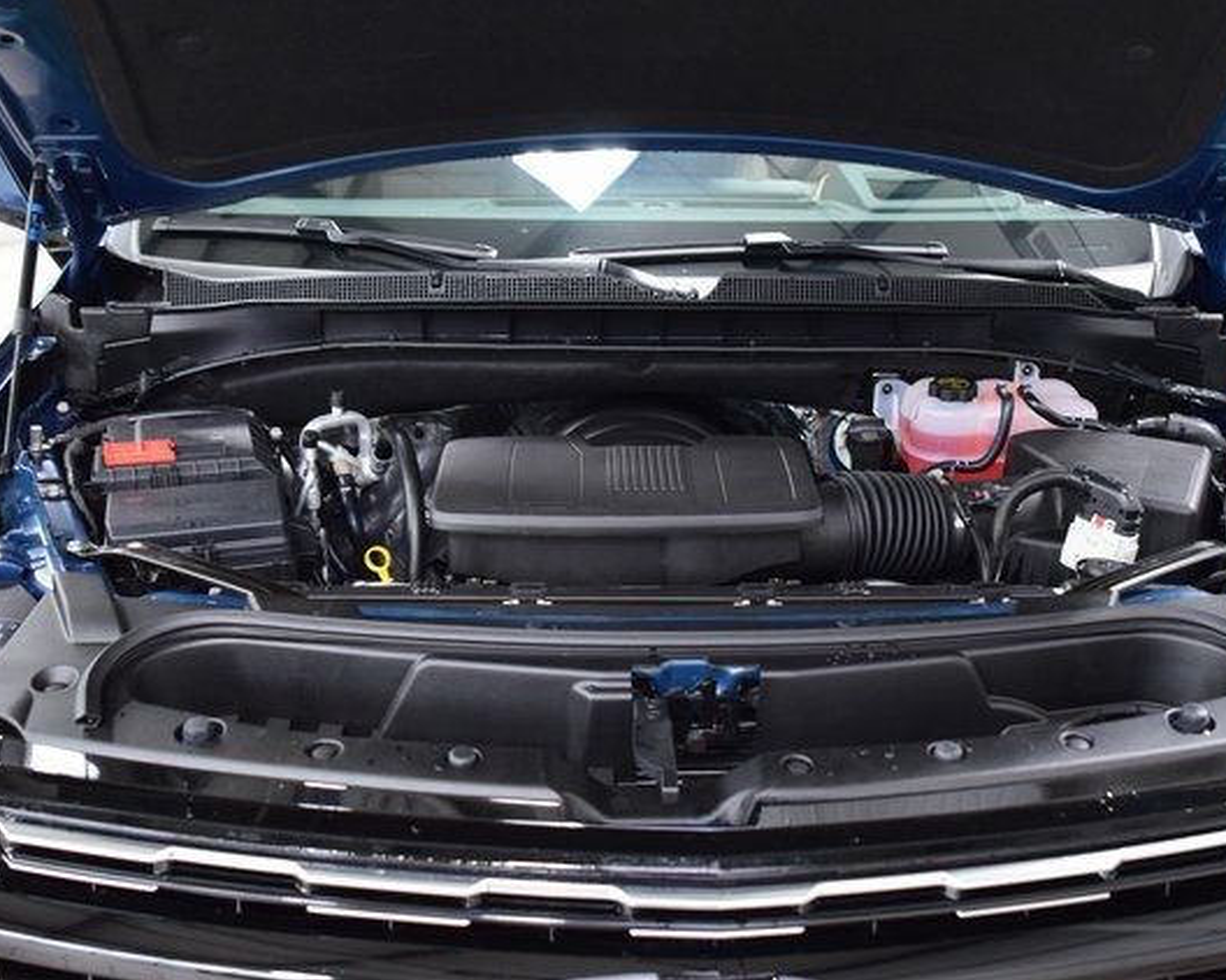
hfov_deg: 44.8
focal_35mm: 41
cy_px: 491
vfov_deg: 36.5
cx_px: 659
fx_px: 1487
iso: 1600
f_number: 2.8
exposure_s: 1/50
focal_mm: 24
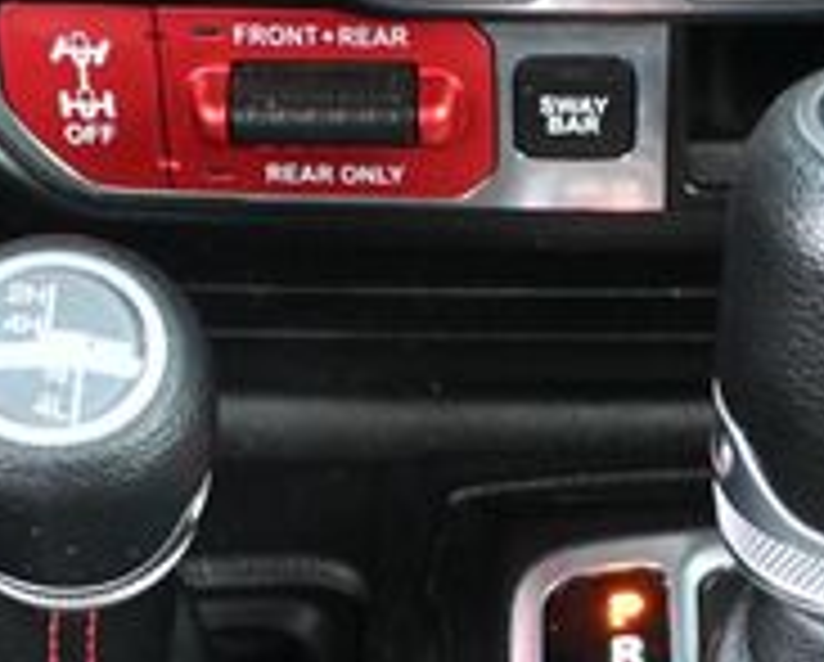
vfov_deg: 12.5
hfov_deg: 15.9
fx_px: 2942
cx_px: 608
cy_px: 833
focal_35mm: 120
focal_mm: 24.5
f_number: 4.2
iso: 3200
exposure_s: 1/60
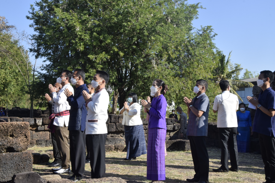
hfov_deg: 46.4
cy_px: 92
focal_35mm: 42
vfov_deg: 31.9
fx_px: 321
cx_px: 138
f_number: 18
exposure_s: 1/200
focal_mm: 28
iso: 400
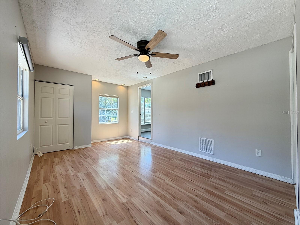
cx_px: 150
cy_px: 112
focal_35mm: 14
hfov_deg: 102.1
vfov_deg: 85.7
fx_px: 121
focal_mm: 2.22
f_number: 2.2
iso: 64
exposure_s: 1/121
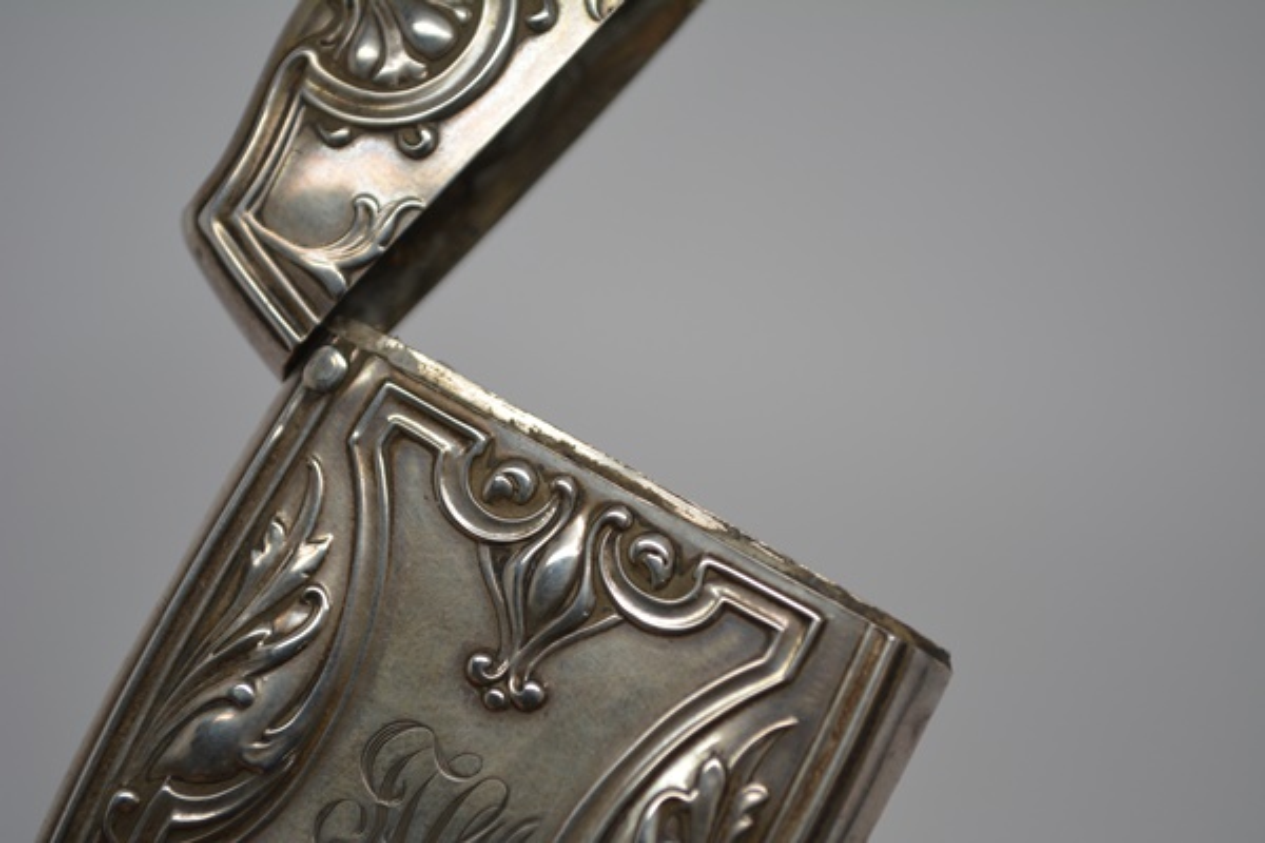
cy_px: 422
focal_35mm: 82
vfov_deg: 16.6
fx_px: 2899
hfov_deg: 24.6
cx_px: 632
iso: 400
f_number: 5.6
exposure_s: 1/80
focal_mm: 55
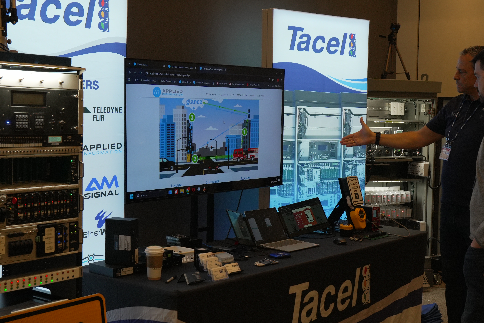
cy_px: 151
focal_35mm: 53
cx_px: 247
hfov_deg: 37.5
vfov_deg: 25.5
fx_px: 713
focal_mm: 26
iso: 800
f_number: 4
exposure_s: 1/320
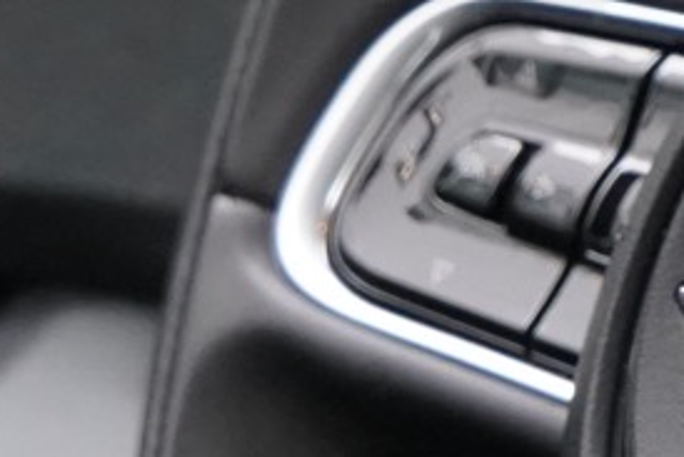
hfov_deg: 4.2
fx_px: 9315
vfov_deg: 2.8
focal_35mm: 490
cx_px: 524
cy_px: 180
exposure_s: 1/160
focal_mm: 70
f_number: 5.6
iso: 4000
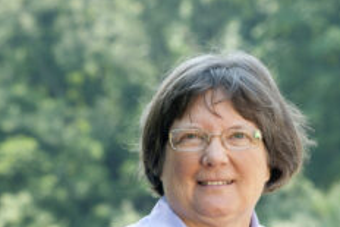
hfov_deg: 6.7
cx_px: 258
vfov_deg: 4.5
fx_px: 2882
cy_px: 205
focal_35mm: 305
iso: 200
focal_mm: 105
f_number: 8
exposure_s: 1/125
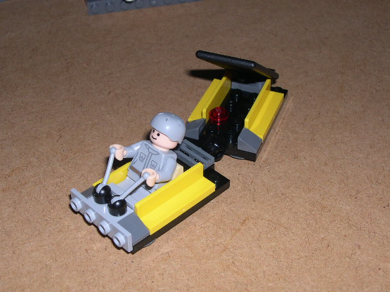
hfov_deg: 32.2
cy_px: 149
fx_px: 676
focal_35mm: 60
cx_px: 178
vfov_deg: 24.4
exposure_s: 1/60
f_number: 8.8
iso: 100
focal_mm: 11.1
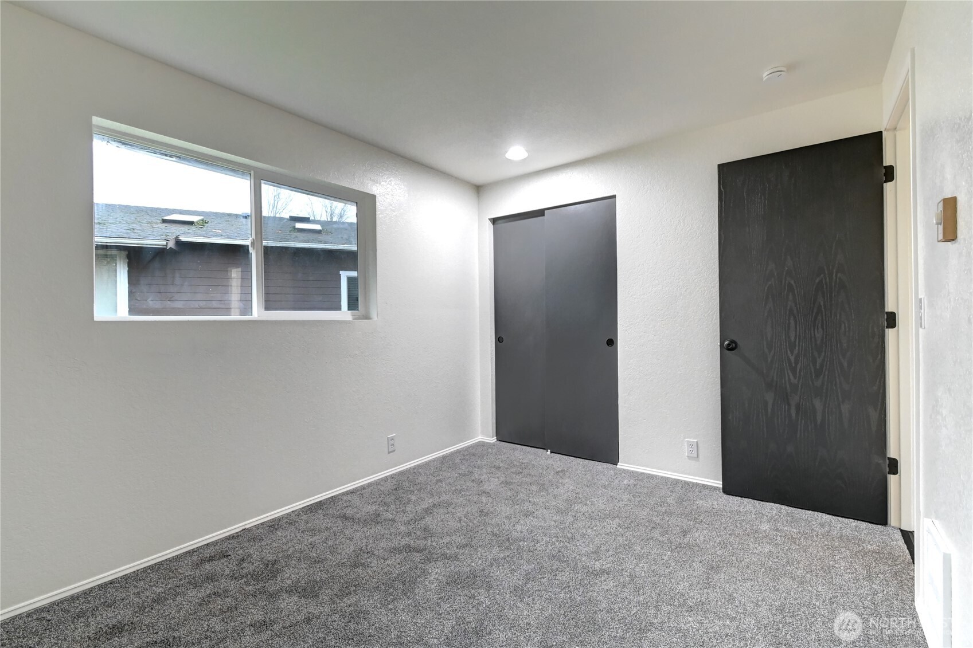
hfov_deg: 100.4
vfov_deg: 77.3
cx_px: 486
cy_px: 324
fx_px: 405
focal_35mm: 15
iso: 3200
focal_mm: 10
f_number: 11
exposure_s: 1/2
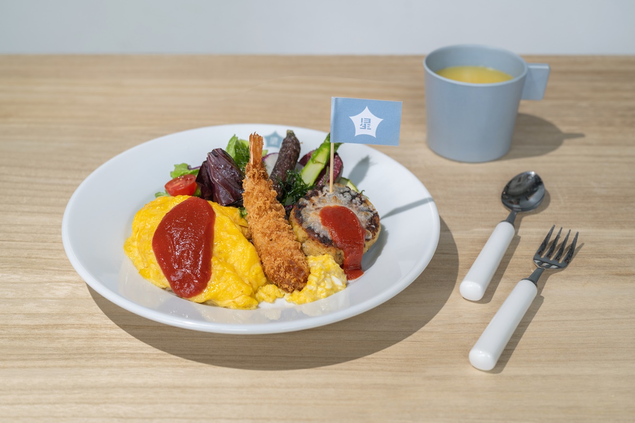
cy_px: 212
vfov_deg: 27.0
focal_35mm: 50
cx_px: 318
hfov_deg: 39.6
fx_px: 882
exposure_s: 1/5
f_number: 5.6
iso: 200
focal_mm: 50
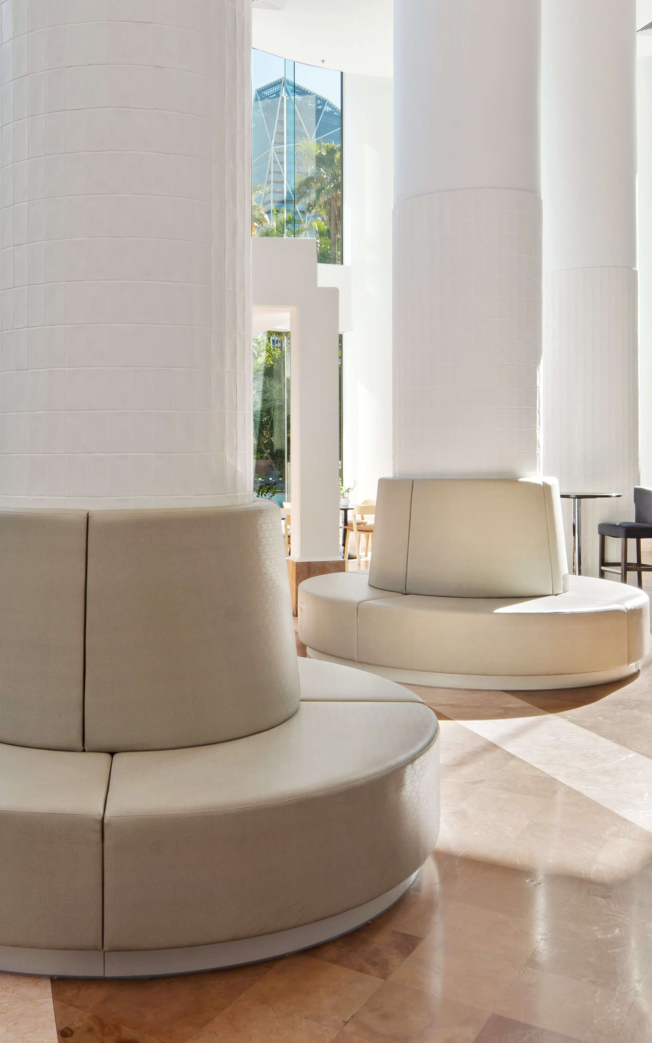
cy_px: 373
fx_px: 967
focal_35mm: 34
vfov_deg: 55.8
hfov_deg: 36.6
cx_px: 185
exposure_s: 1/13
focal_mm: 17
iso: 200
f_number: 11
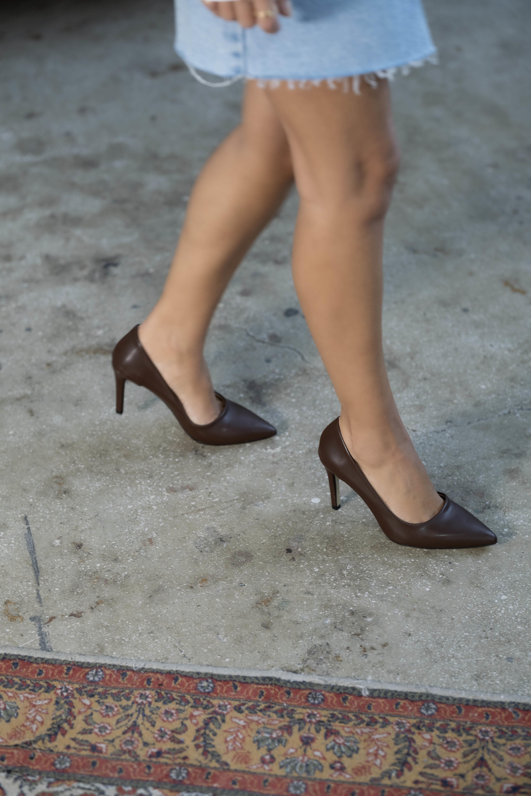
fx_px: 1858
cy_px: 398
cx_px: 266
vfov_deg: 24.2
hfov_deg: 16.3
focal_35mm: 84
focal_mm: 56
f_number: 2
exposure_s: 1/60
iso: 250
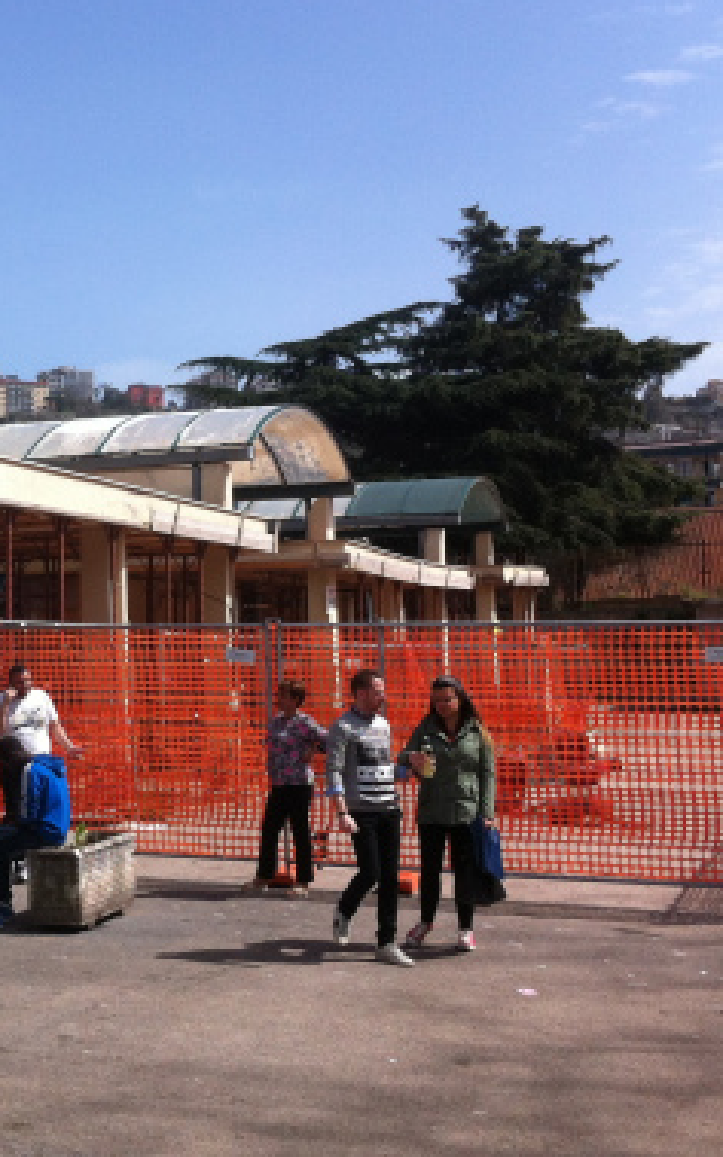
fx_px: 1796
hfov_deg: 22.1
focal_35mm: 57
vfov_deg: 35.7
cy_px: 556
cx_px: 52
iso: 80
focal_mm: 3.85
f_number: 2.8
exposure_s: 1/1508
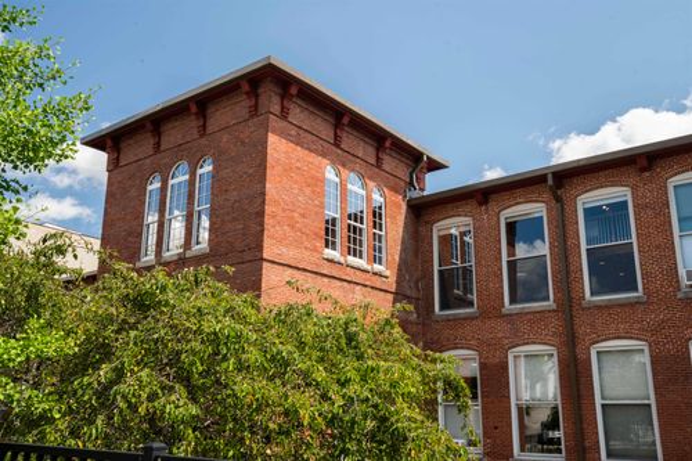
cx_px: 346
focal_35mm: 35
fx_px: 673
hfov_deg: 54.5
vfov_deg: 37.8
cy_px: 230
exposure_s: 1/20
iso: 100
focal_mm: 35
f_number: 14
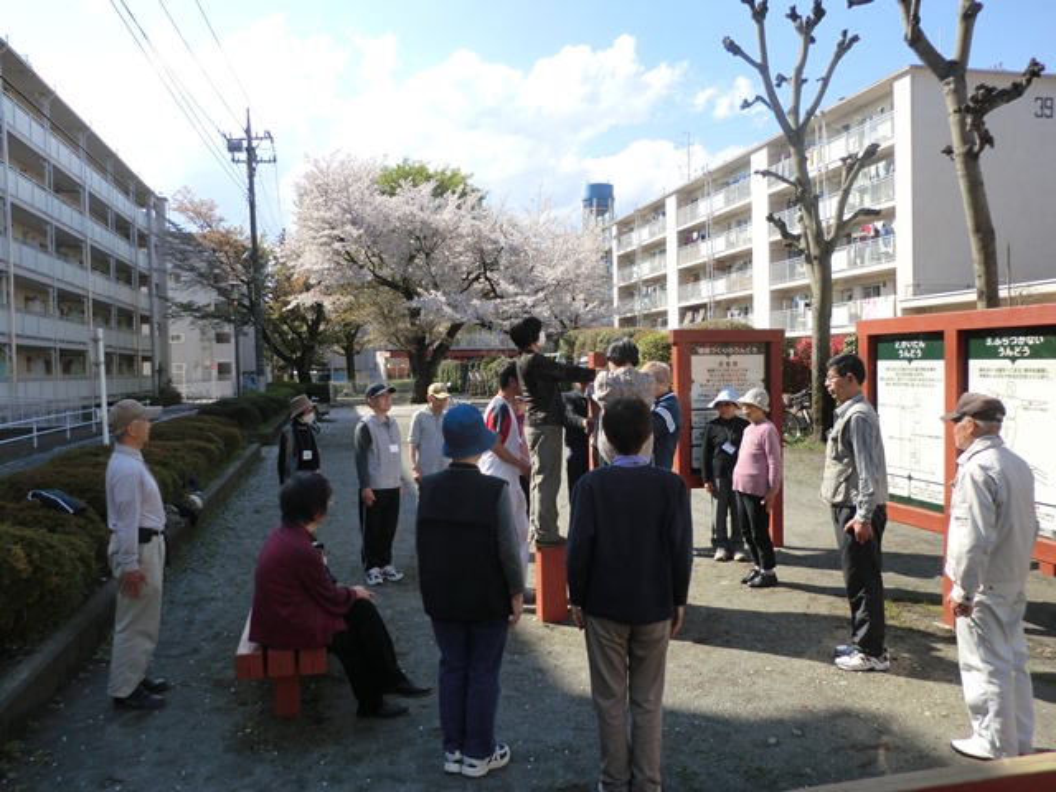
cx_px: 528
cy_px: 396
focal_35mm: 27
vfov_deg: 51.4
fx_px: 824
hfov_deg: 65.3
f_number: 3.2
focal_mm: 4.9
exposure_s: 1/500
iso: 50
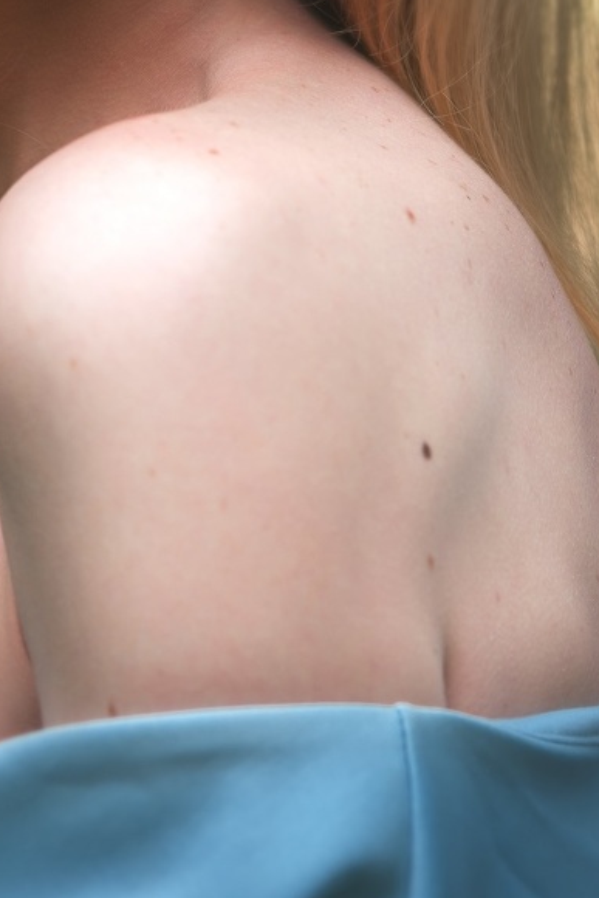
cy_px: 43
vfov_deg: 6.5
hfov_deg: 4.4
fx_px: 7832
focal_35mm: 314
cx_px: -16
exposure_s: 1/250
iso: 160
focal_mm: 130
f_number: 4.5
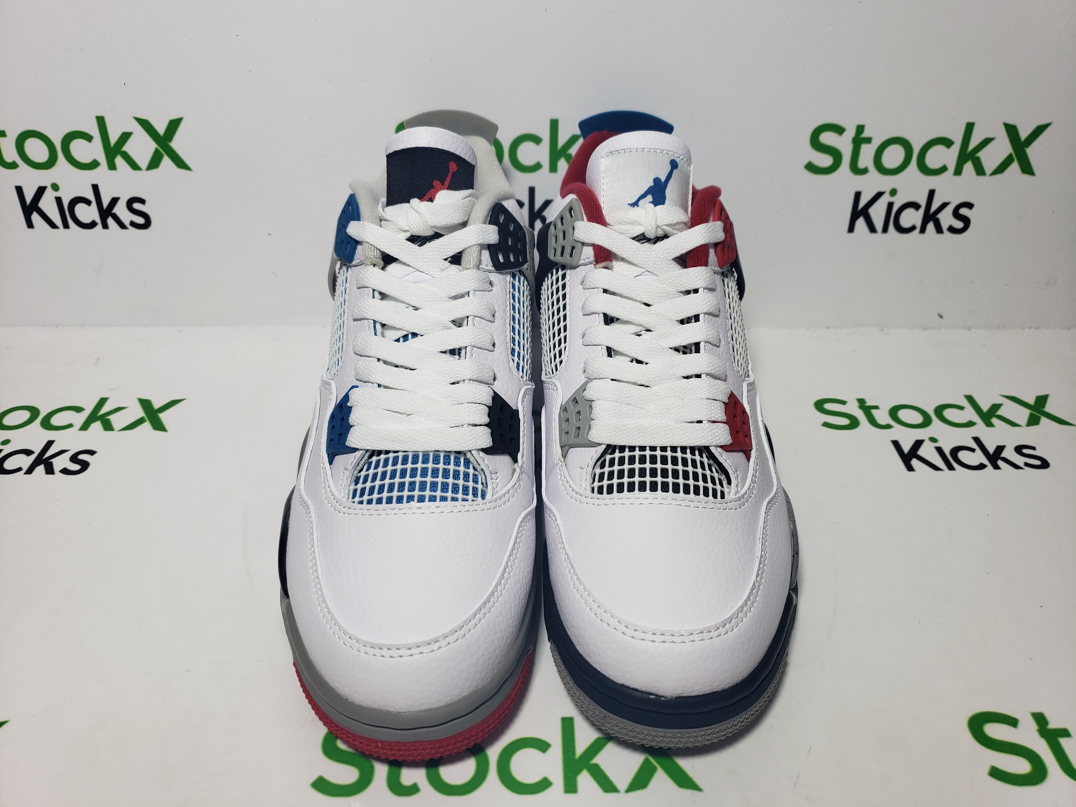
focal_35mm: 26
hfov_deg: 67.3
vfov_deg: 53.1
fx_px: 808
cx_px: 538
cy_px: 404
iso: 50
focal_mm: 4.3
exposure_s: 1/647
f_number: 1.5
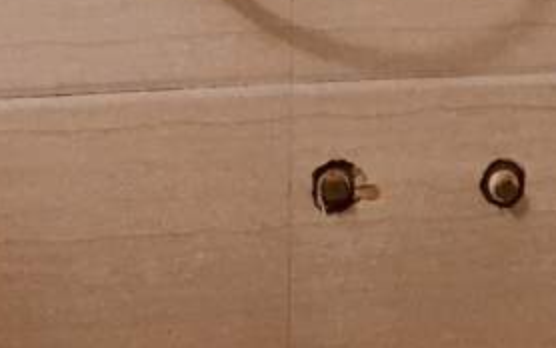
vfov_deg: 9.5
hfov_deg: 17.6
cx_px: 392
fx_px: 1789
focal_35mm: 118
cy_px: -563
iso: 64
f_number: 2.2
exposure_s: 1/33
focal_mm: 4.15
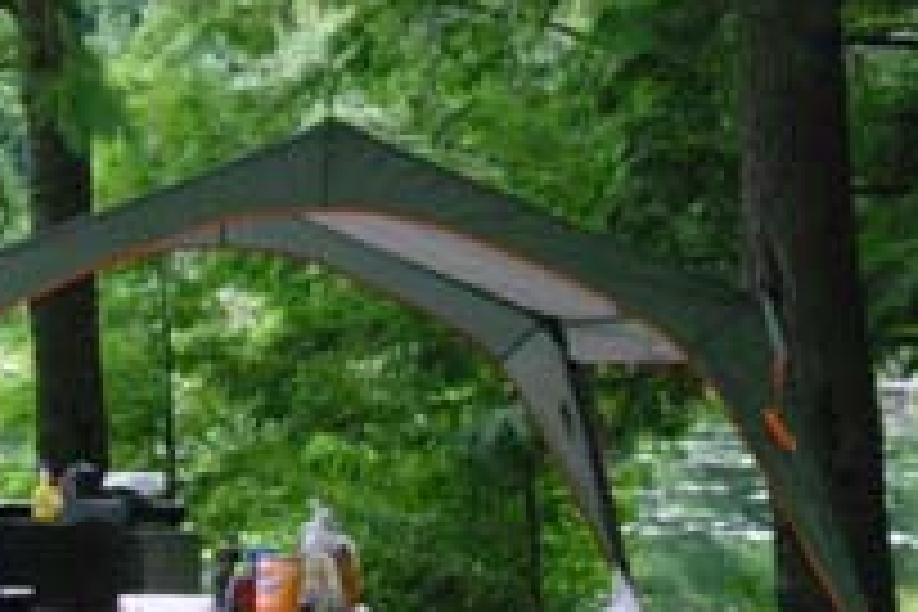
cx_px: 288
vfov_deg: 10.3
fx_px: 3366
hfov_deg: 15.5
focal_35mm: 132
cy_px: 538
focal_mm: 12.3
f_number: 4.6
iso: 800
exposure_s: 1/120
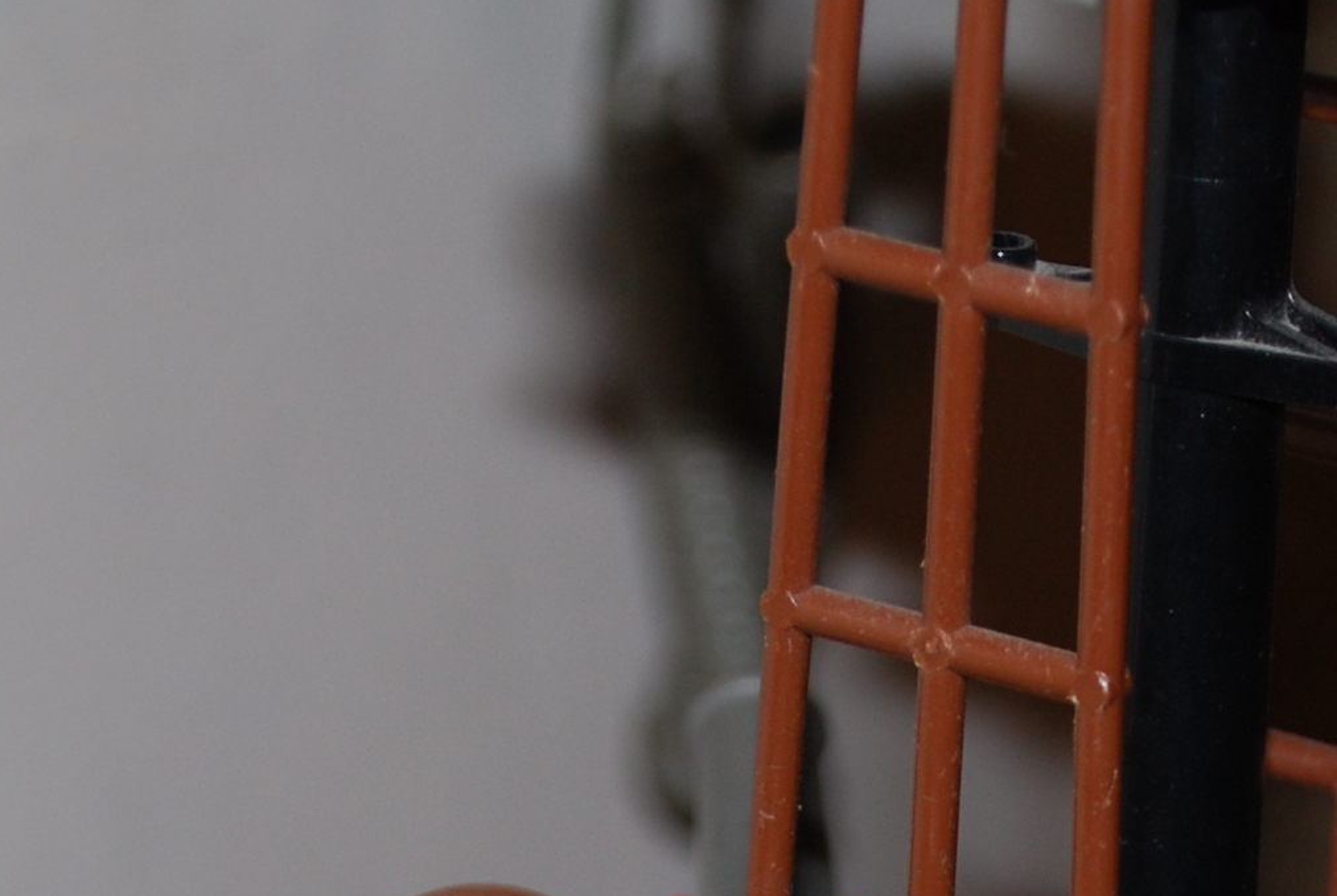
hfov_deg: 9.4
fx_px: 8108
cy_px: 1454
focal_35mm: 218
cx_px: 1020
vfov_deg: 6.2
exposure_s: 1/60
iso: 200
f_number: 4.5
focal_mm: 38
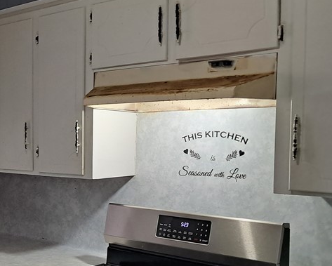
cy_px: 188
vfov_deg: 26.5
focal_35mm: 57
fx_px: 560
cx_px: 11
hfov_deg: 30.9
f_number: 1.8
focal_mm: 4
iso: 125
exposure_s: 1/60
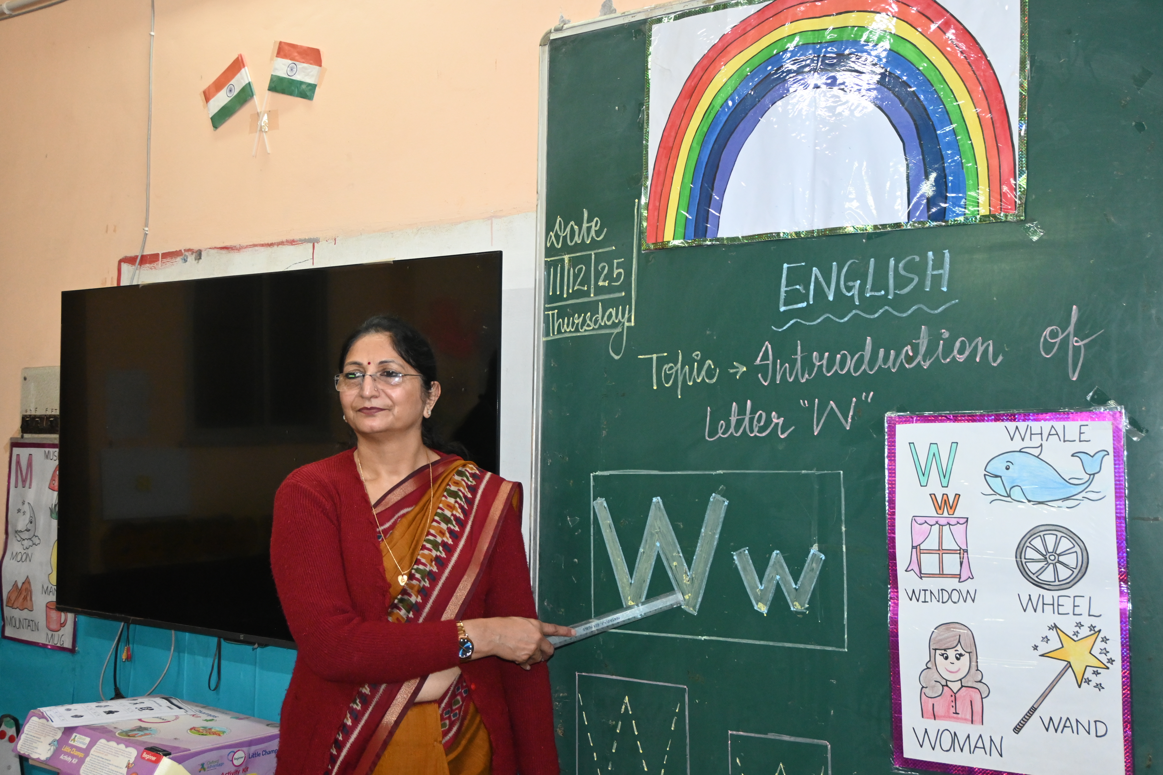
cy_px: 388
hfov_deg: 52.2
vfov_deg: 36.2
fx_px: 1187
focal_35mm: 37
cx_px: 582
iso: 2500
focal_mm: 24.5
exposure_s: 1/60
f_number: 4.2
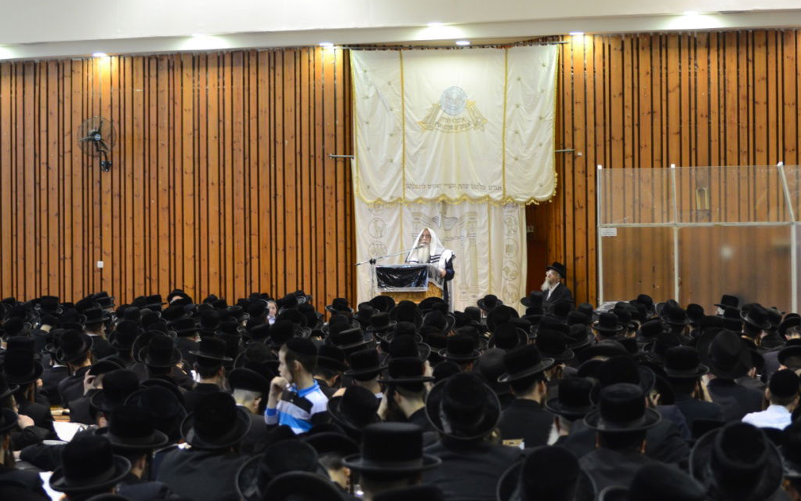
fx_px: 2336
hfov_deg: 19.5
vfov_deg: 12.2
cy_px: 244
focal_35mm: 107
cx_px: 400
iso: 1600
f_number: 4.5
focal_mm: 70
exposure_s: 1/30
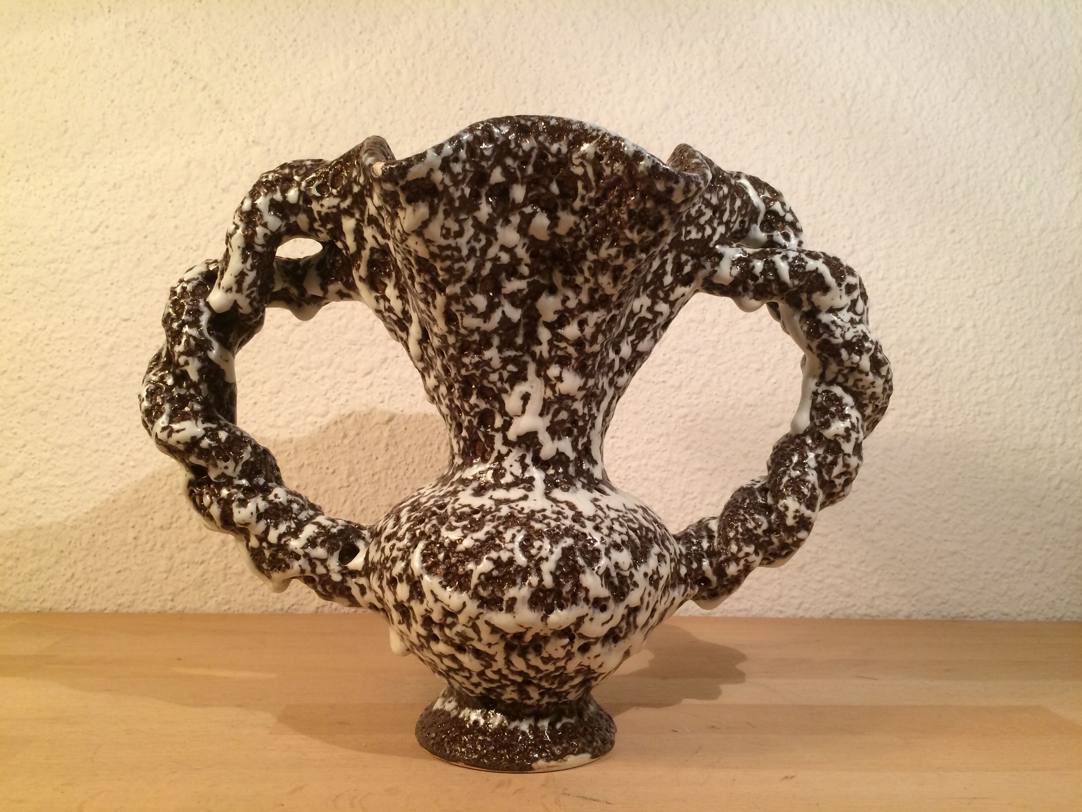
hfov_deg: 61.7
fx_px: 906
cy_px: 406
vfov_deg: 48.2
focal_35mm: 29
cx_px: 541
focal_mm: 4.15
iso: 64
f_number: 2.2
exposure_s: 1/33
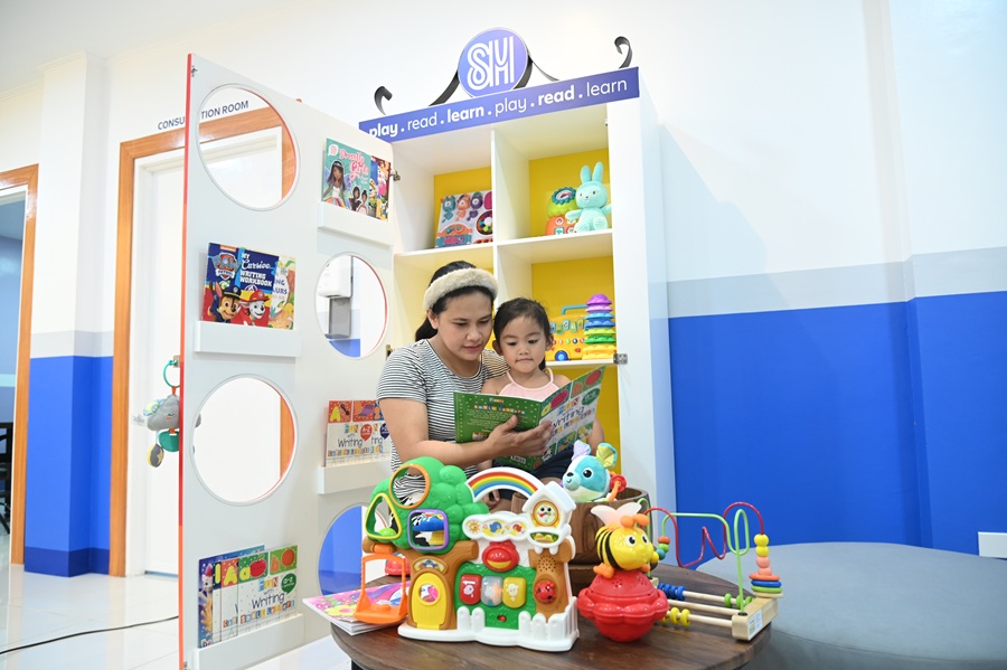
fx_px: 671
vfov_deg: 53.1
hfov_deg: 73.8
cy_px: 335
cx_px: 504
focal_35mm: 24
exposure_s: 1/40
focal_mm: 24
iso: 640
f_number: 4
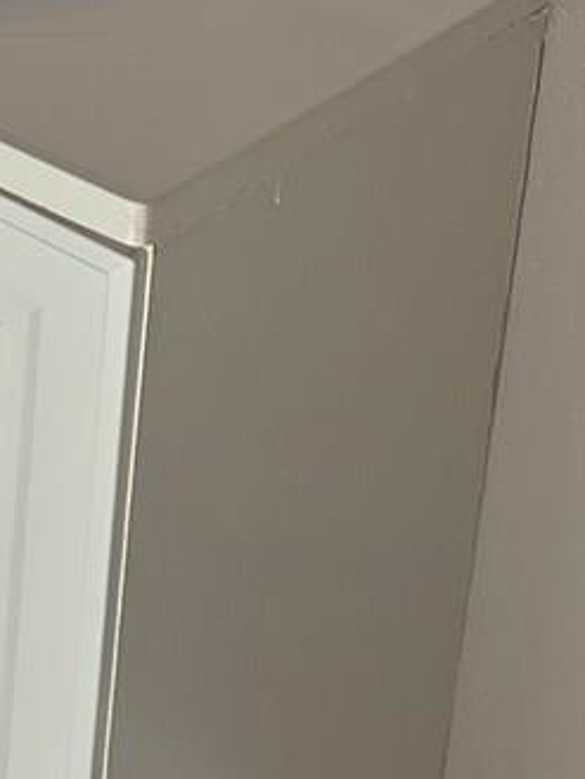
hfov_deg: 14.0
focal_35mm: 91
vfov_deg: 18.4
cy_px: -483
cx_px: -535
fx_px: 2049
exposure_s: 1/315
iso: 40
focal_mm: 2.2
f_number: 1.9
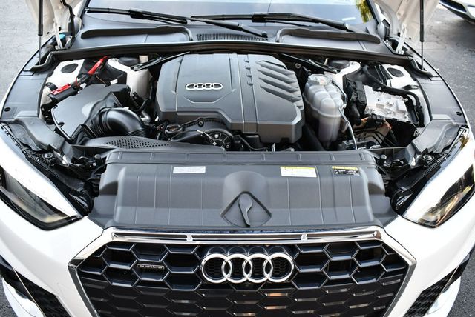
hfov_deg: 53.1
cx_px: 238
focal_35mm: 36
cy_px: 158
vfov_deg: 36.9
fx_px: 475
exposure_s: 1/250
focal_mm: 18
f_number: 3.5
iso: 560
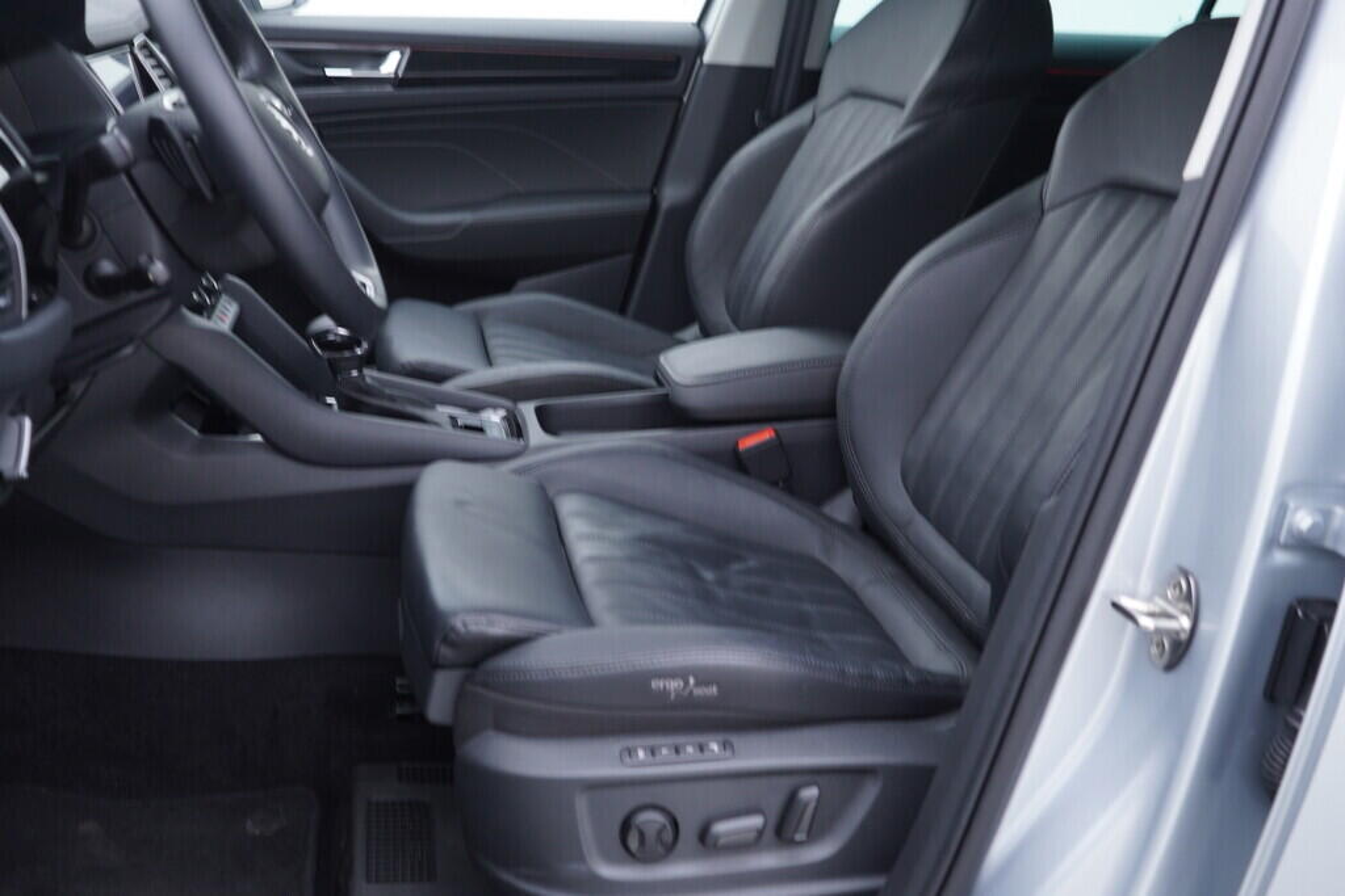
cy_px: 448
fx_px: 1345
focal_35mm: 36
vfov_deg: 36.9
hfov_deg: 53.1
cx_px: 672
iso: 160
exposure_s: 1/40
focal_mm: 24
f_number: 2.8
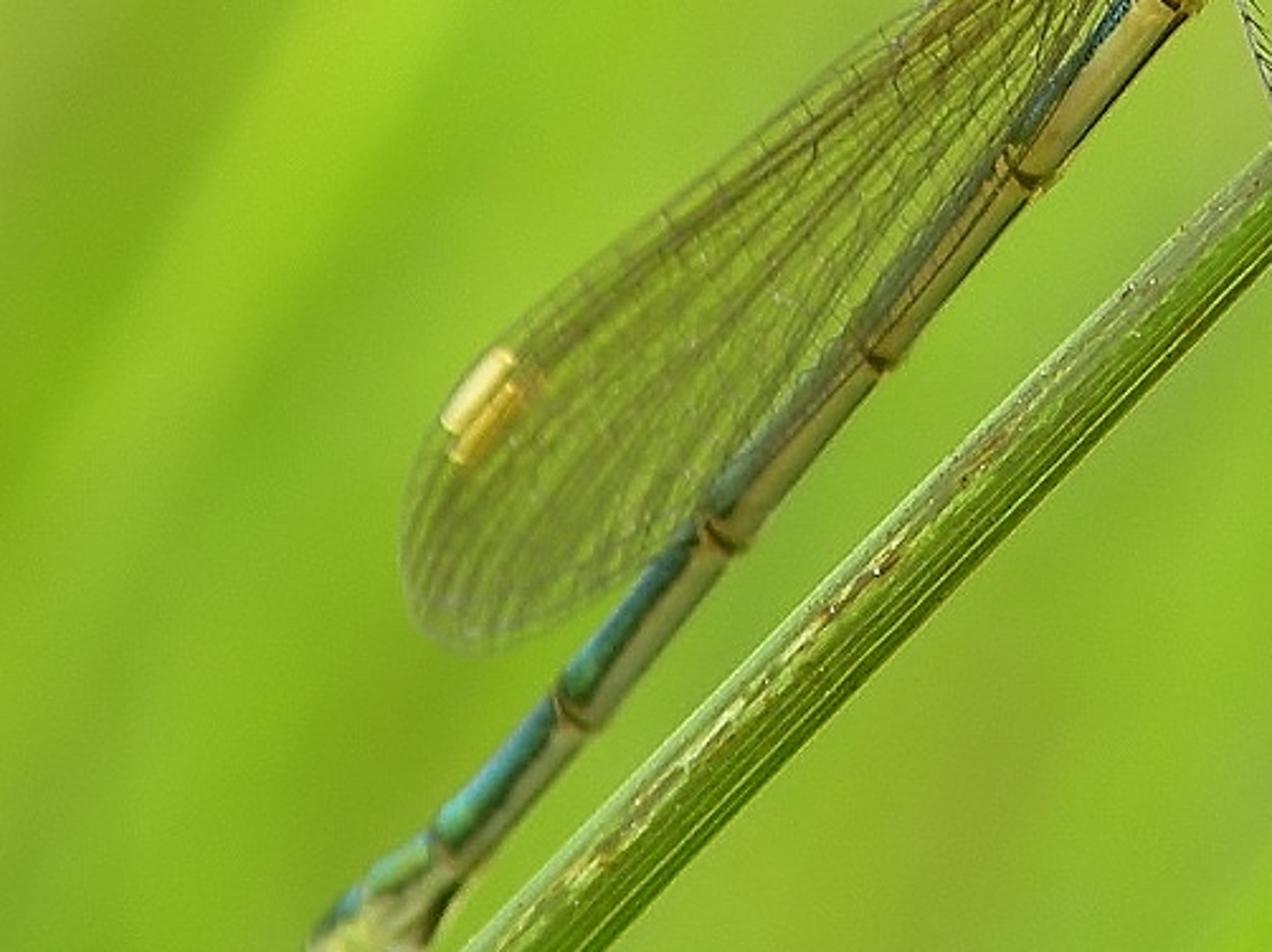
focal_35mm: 351
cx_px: 1197
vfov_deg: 4.2
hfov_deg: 5.6
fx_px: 12892
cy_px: 15
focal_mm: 22.9
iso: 64
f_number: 4.5
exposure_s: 1/97.2
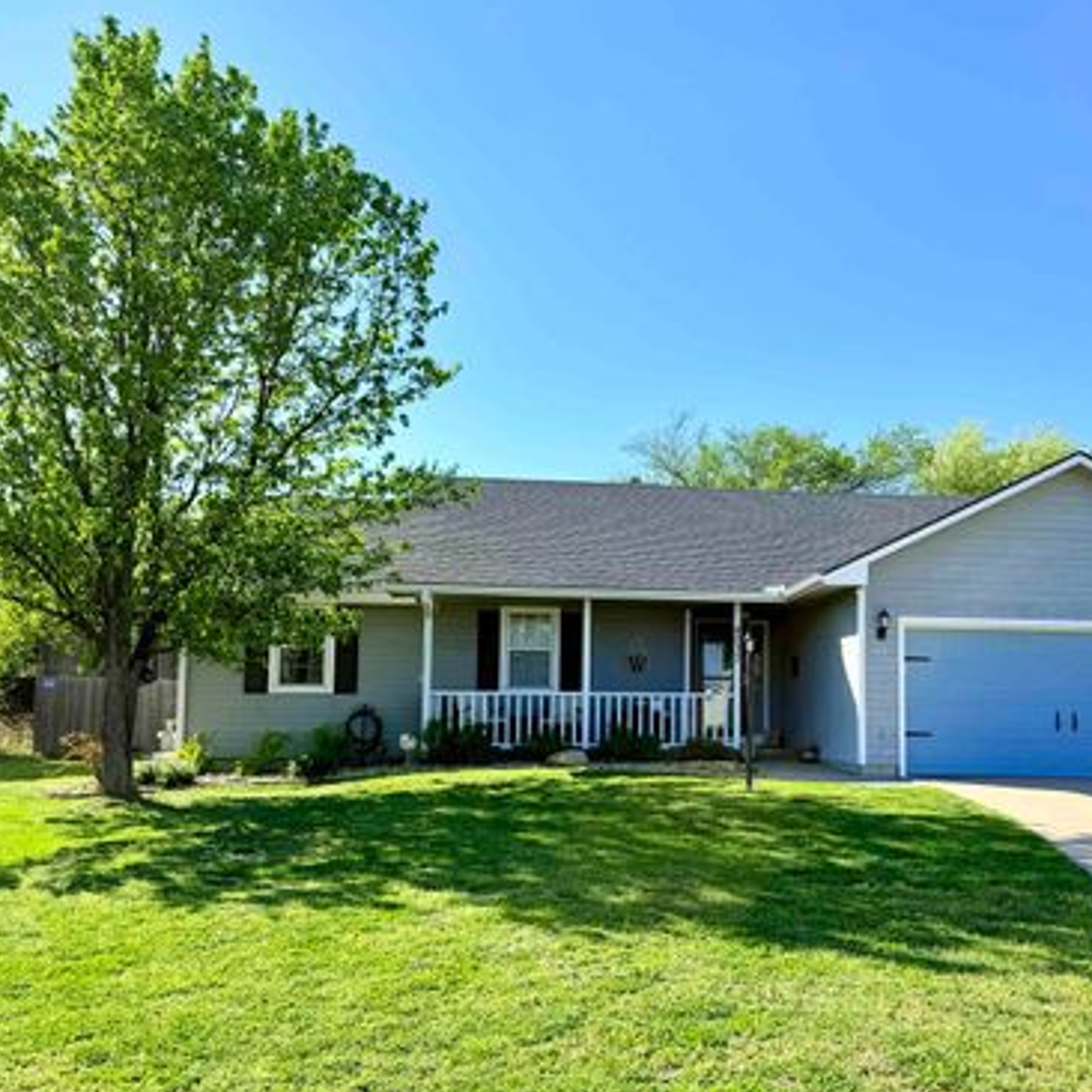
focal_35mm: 29
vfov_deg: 55.6
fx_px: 1035
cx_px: 680
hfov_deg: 55.0
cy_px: 547
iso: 80
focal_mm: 6.76
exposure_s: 1/3759
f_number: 1.78
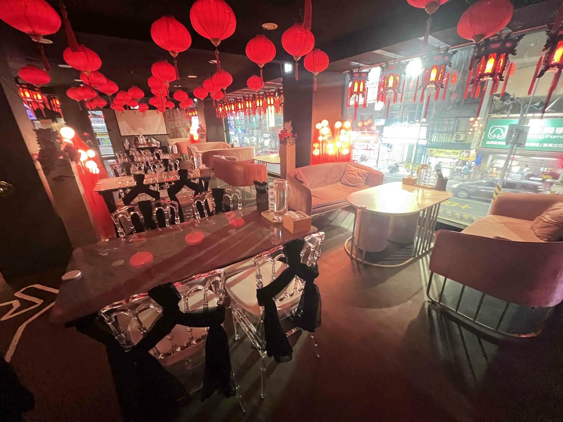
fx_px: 211
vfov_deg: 89.9
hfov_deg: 106.2
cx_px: 282
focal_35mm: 13
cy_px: 211
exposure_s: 1/17
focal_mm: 1.57
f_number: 1.8
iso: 2000
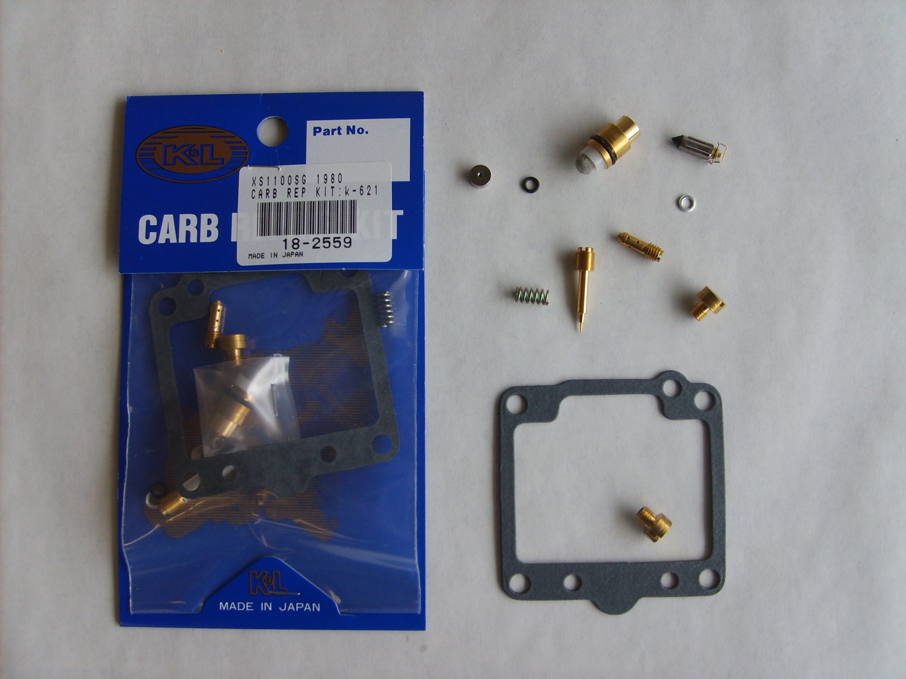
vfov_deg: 40.7
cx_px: 453
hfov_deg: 52.6
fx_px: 916
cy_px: 340
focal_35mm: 35
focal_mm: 5.8
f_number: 2.8
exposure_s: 1/90
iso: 50
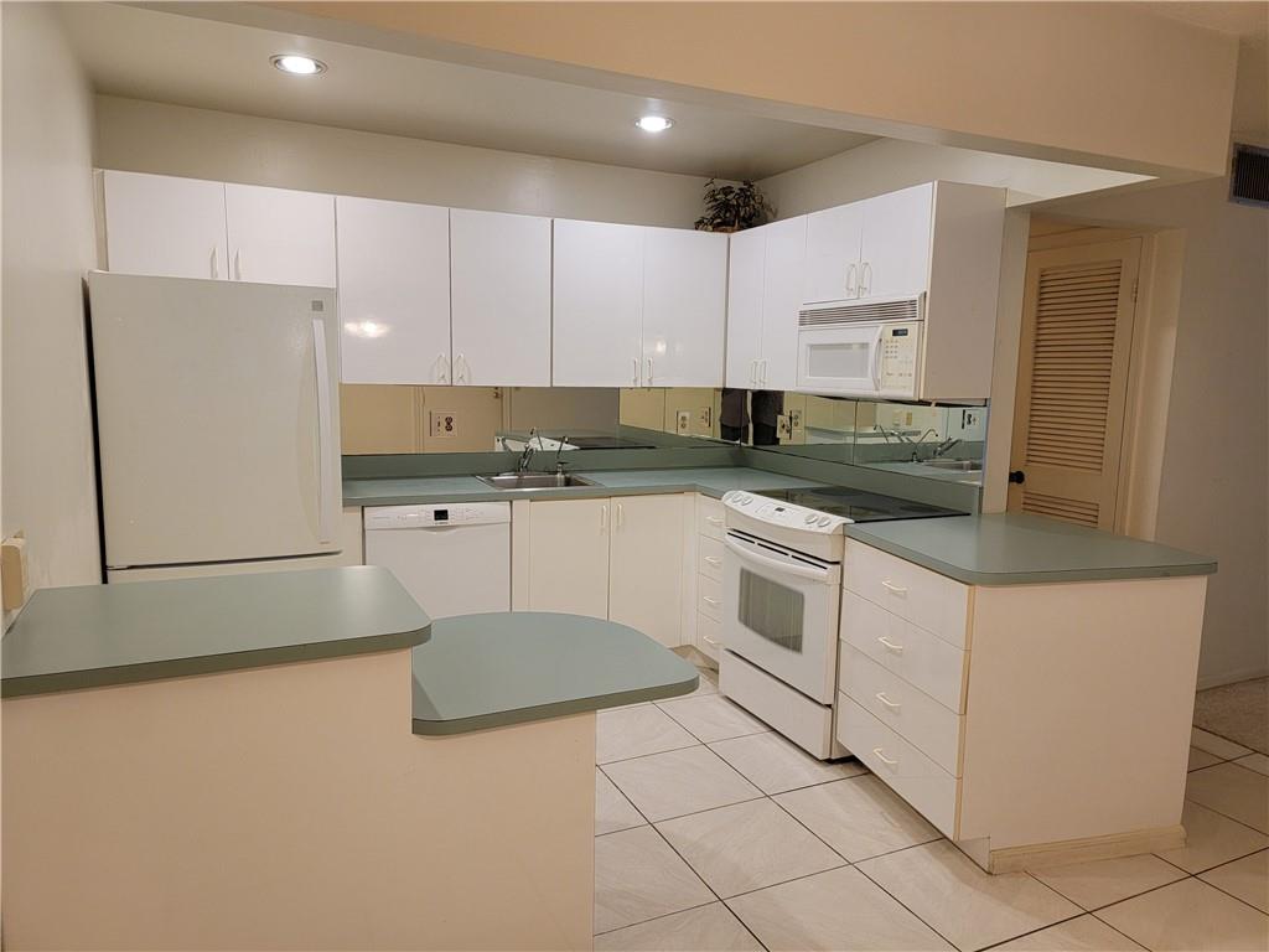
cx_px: 634
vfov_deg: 56.8
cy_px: 476
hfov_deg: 71.6
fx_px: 880
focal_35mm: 24
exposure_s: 1/120
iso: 250
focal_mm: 6.7
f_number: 1.8
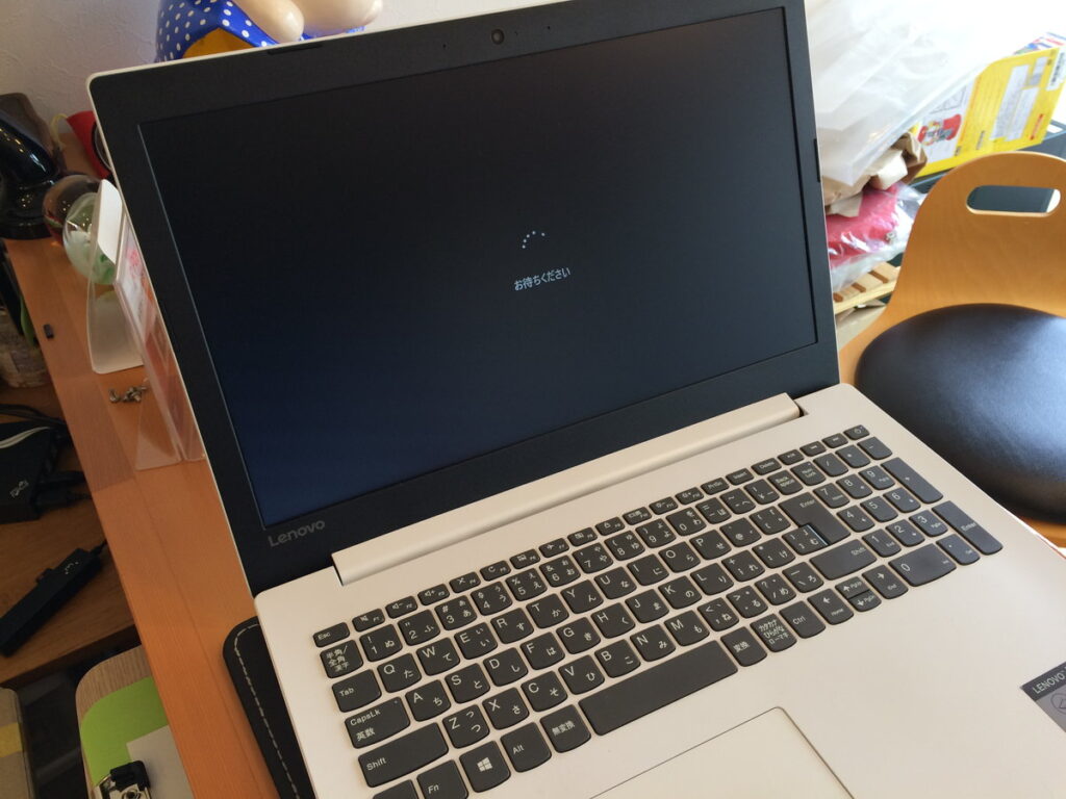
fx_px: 893
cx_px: 533
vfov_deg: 48.2
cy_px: 400
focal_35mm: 29
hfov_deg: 61.7
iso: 40
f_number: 2.2
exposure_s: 1/40
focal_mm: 4.15
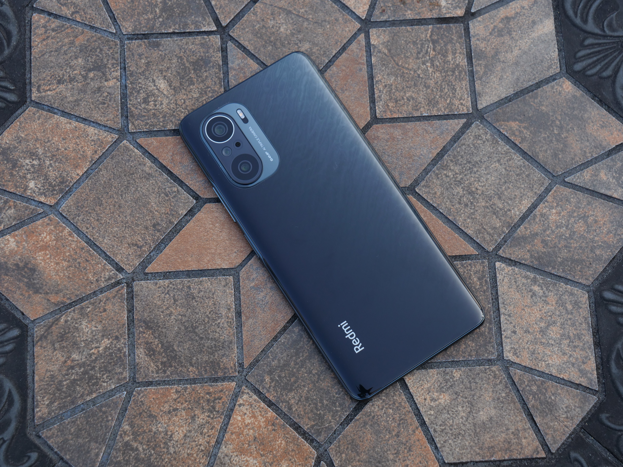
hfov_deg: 30.3
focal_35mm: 64
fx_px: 1152
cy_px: 234
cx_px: 312
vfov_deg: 22.9
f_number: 5
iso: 200
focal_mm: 32
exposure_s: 1/250
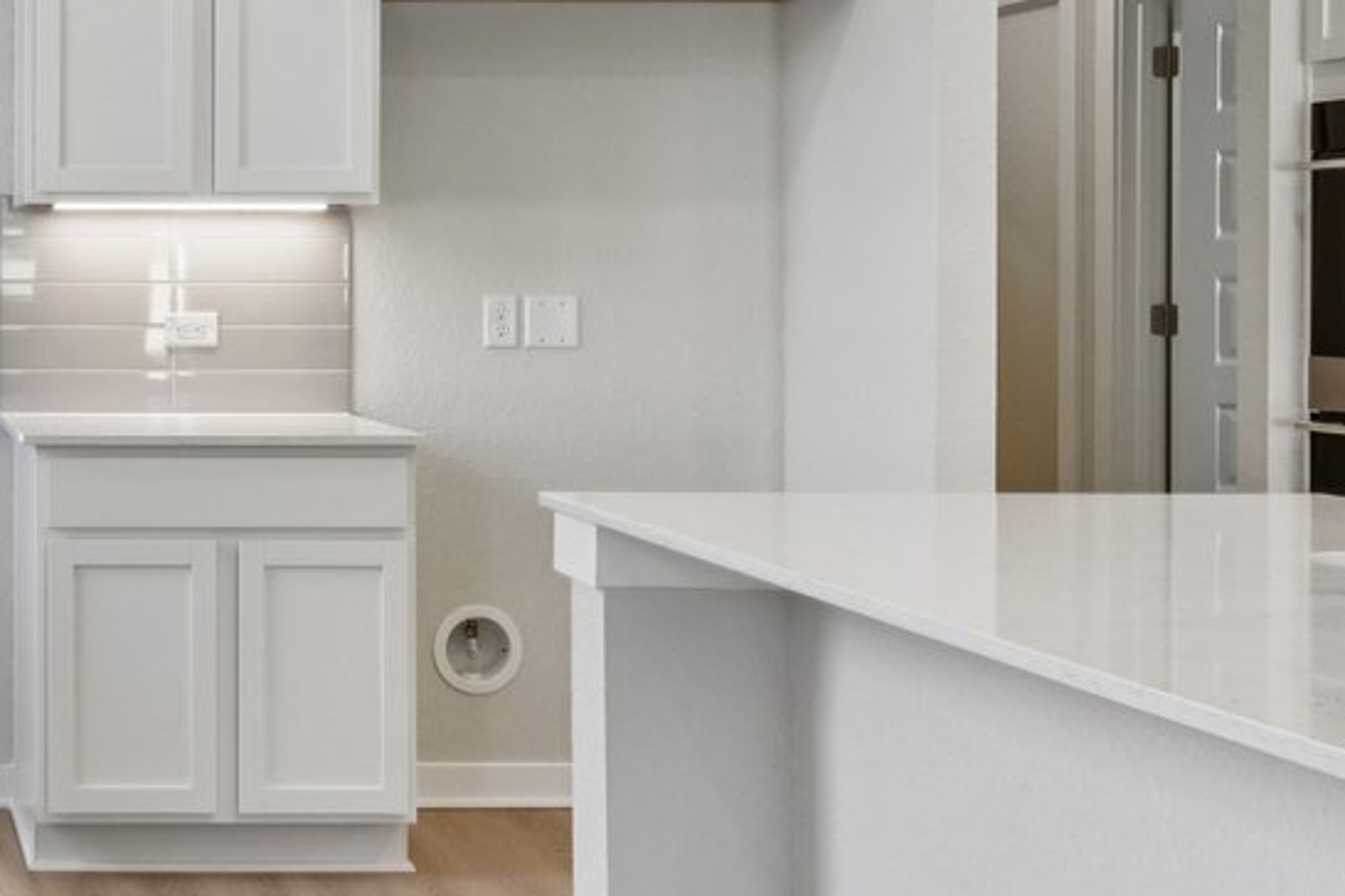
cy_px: 271
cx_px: -175
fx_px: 2241
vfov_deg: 22.5
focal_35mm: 60
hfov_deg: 29.7
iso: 400
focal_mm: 16
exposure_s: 1/60
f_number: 8
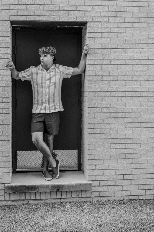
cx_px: 54
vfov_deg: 41.7
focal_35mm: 47
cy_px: 92
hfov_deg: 28.4
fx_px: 302
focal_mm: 35
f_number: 3.2
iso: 400
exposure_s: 1/320
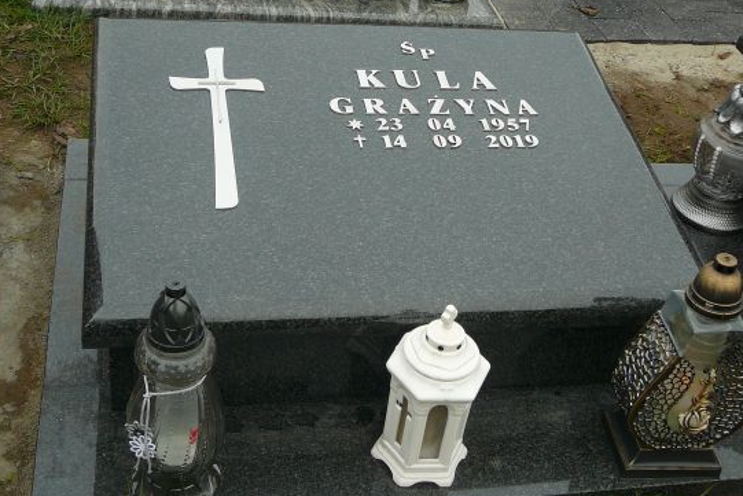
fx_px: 991
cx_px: 382
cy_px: 202
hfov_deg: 41.1
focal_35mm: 48
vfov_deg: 28.0
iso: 80
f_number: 3
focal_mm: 5.8
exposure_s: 1/200
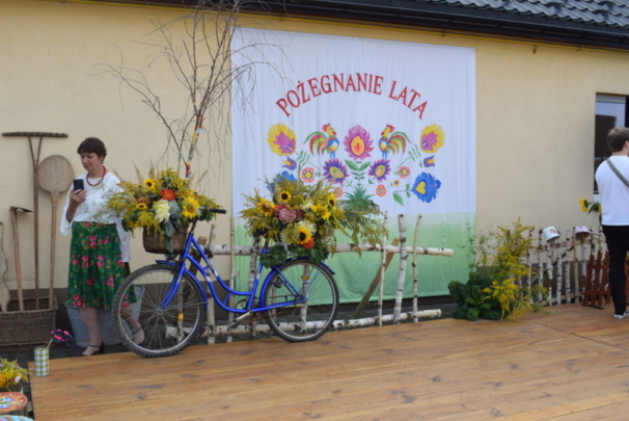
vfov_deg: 35.1
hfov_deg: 50.7
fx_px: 664
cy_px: 200
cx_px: 304
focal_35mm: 38
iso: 280
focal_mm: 24
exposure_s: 1/250
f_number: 8
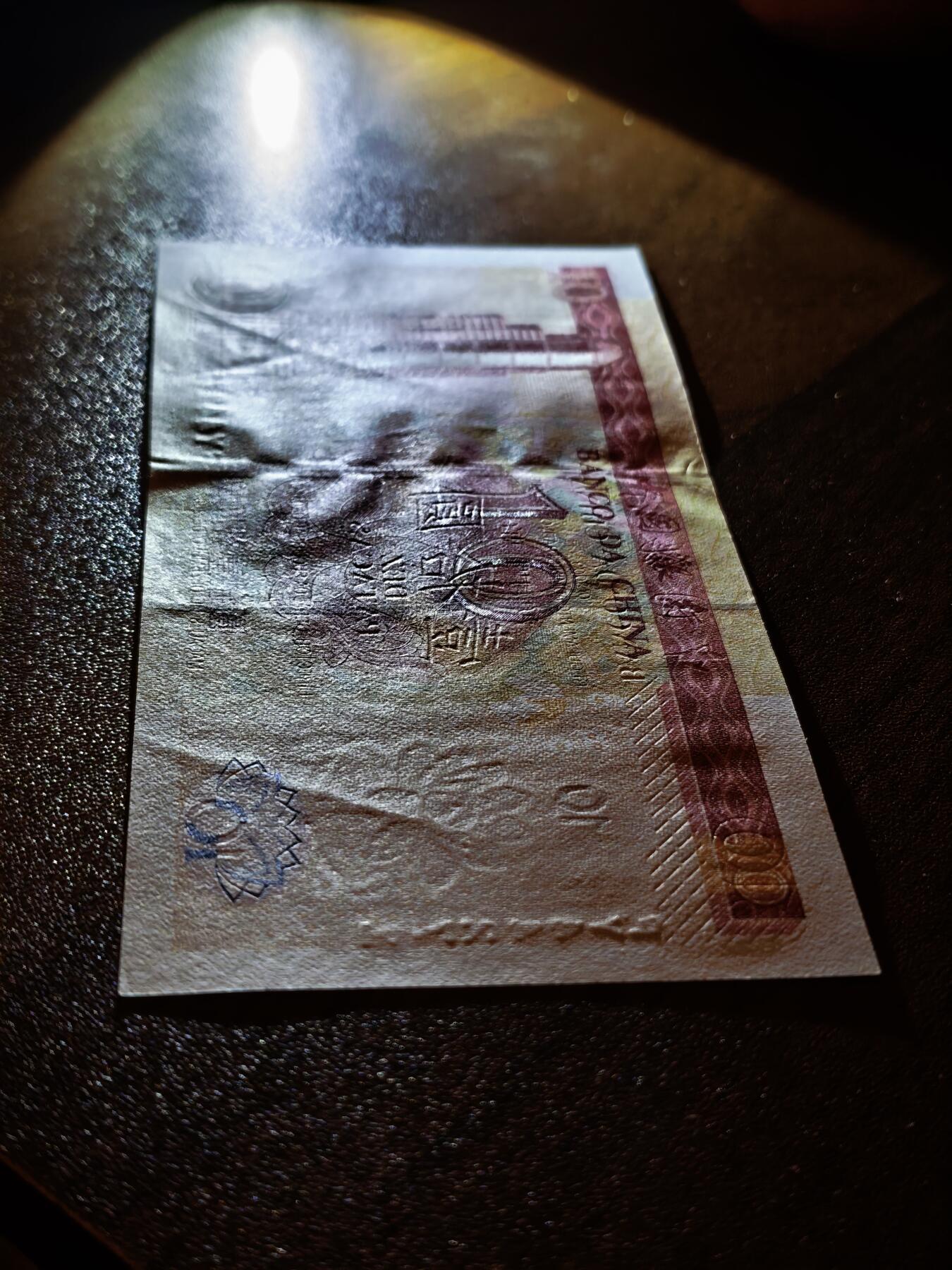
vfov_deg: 38.2
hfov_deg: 29.1
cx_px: 476
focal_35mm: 50
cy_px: 635
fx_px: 1833
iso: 1250
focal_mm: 5.85
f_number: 1.63
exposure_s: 1/50
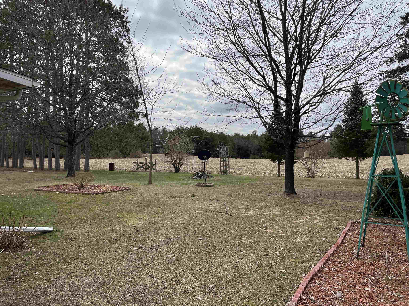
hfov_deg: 67.3
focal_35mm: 26
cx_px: 204
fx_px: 307
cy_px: 153
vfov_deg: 53.1
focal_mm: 5.1
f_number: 1.6
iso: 50
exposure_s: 1/4310
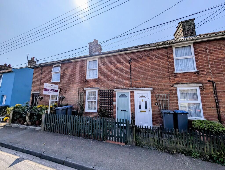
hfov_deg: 110.5
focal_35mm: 12
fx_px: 78
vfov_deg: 94.6
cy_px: 85
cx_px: 112
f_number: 1.7
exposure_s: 1/11765
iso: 48
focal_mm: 2.02
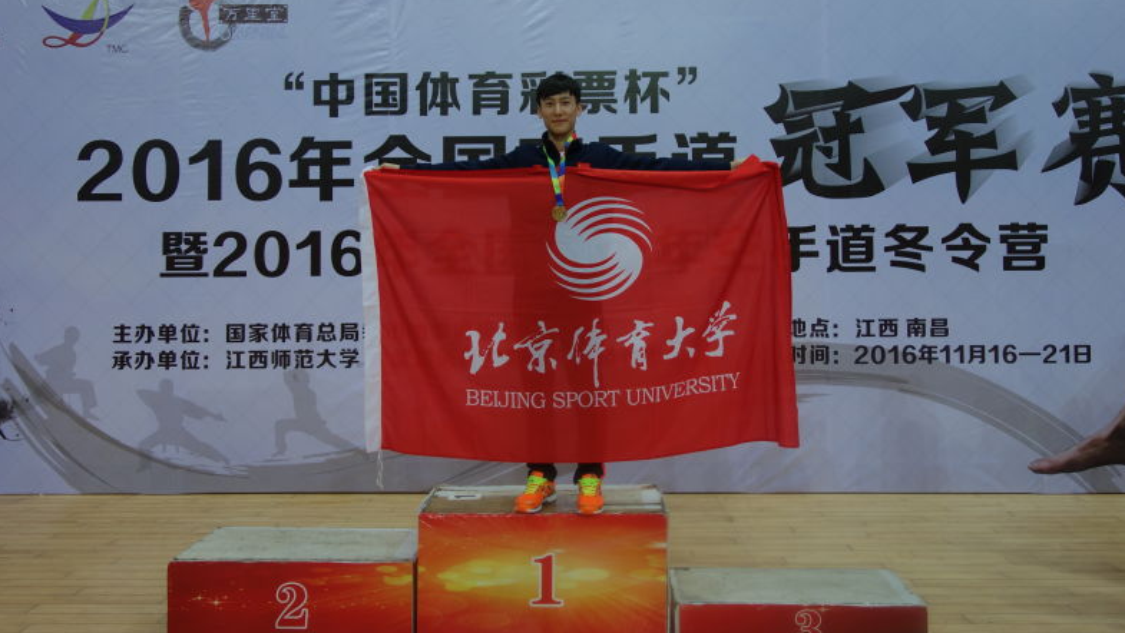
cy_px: 260
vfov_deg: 36.6
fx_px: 955
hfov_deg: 61.0
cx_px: 569
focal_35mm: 32
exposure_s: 1/60
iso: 125
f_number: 2.2
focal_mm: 11.04
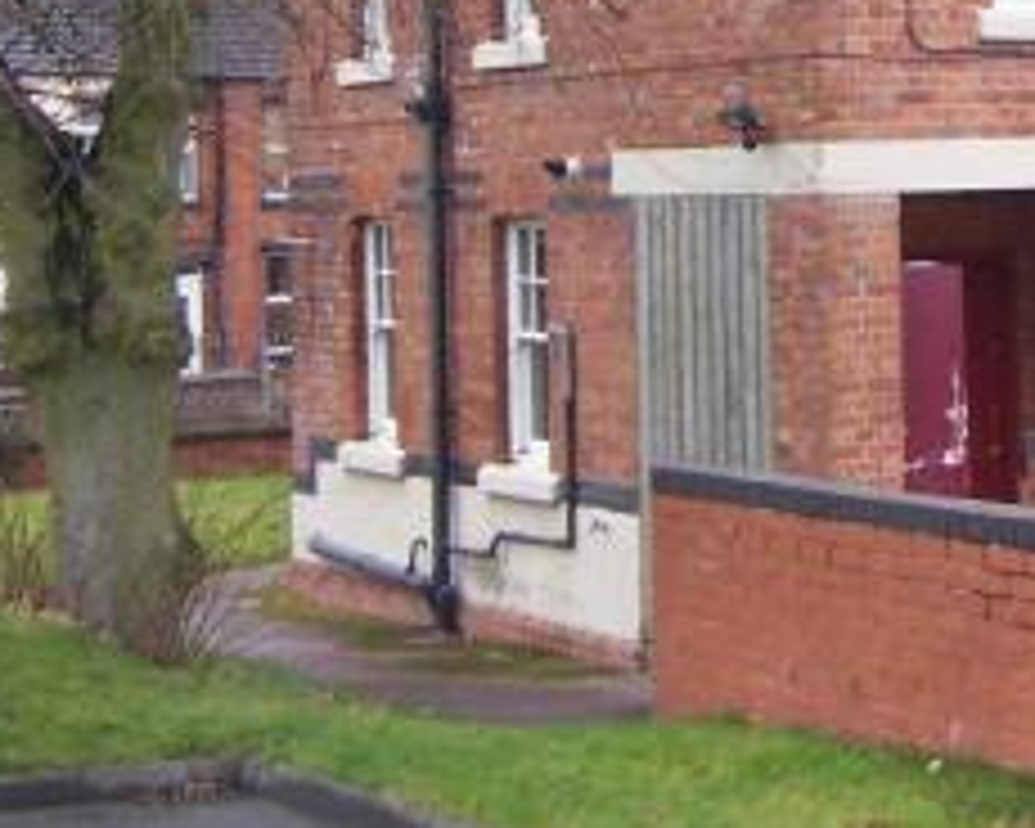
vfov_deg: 17.0
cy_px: 56
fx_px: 2726
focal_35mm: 89
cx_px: 925
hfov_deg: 21.1
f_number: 3
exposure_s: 1/90
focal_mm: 6
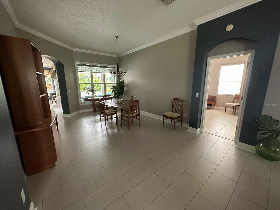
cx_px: 140
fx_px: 113
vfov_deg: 85.7
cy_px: 105
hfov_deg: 102.1
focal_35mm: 14
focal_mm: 2.22
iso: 640
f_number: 2.2
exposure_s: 1/60
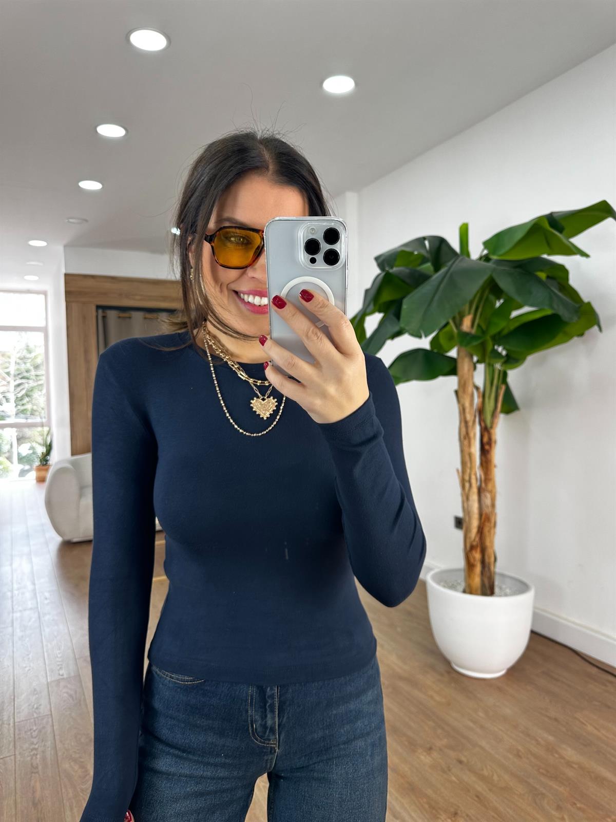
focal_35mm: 24
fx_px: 569
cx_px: 308
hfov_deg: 56.8
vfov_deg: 71.6
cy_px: 411
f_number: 1.78
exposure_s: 1/100
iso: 64
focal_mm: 6.86
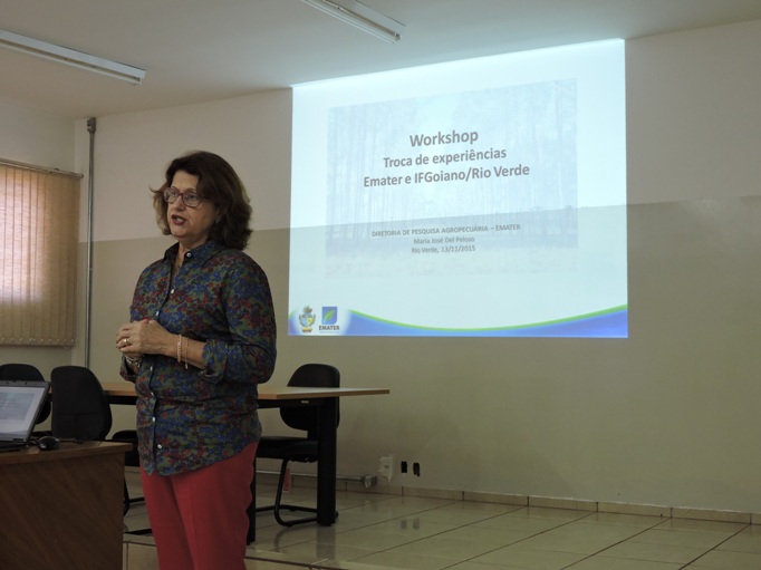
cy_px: 285
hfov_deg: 38.2
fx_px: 1099
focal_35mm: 50
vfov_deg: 29.1
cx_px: 380
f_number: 4
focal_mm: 9
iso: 360
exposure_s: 1/30
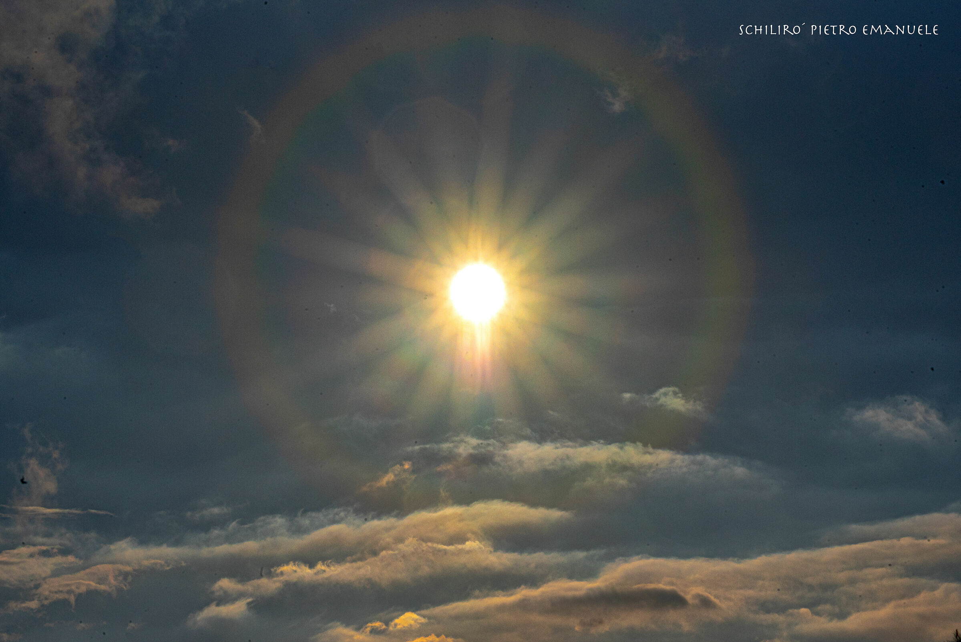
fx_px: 3338
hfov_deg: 16.4
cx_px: 480
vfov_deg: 11.0
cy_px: 321
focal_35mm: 125
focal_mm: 125
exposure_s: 1/4000
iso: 400
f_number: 36
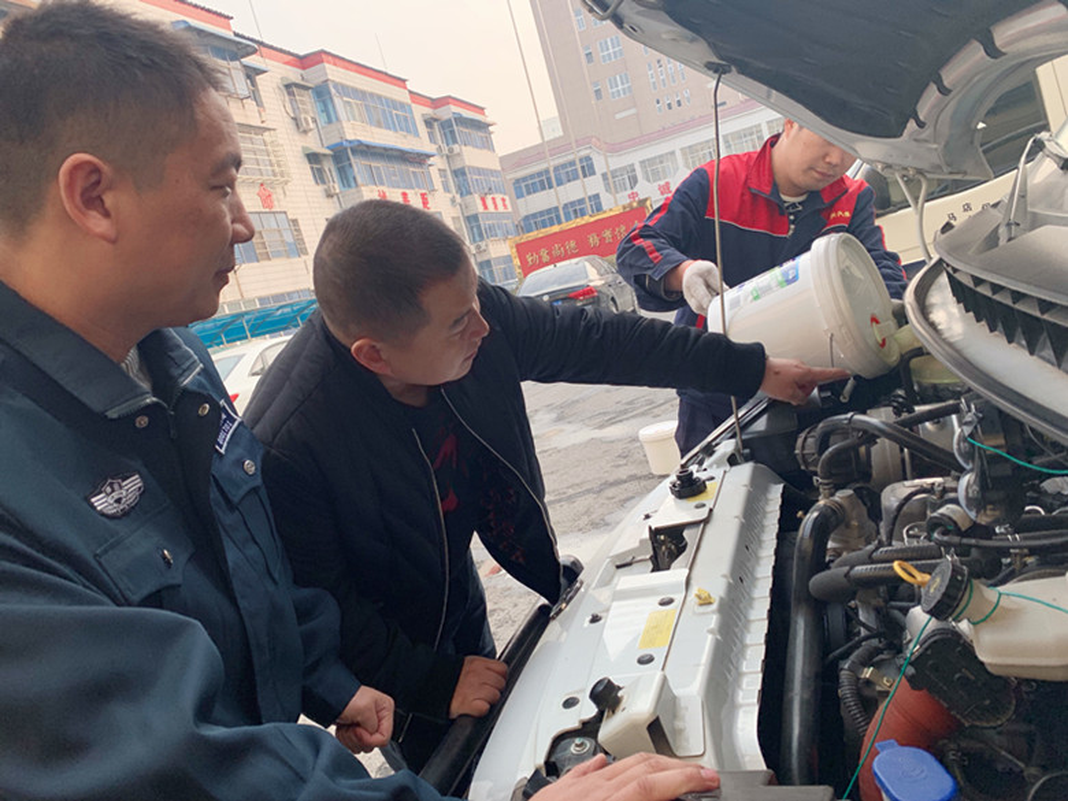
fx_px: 802
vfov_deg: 53.1
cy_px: 400
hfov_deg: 67.3
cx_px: 534
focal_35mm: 26
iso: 25
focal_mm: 4.25
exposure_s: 1/594
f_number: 1.8
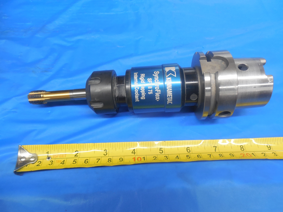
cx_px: 142
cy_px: 106
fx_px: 204
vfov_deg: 54.9
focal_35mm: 25
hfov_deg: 69.4
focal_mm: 4.5
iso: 320
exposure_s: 1/30
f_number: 3.3
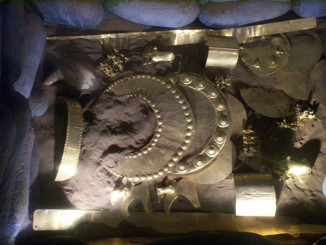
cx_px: 163
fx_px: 339
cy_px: 122
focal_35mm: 36
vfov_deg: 39.7
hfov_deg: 51.3
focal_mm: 6
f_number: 4.5
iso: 200
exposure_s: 1/8
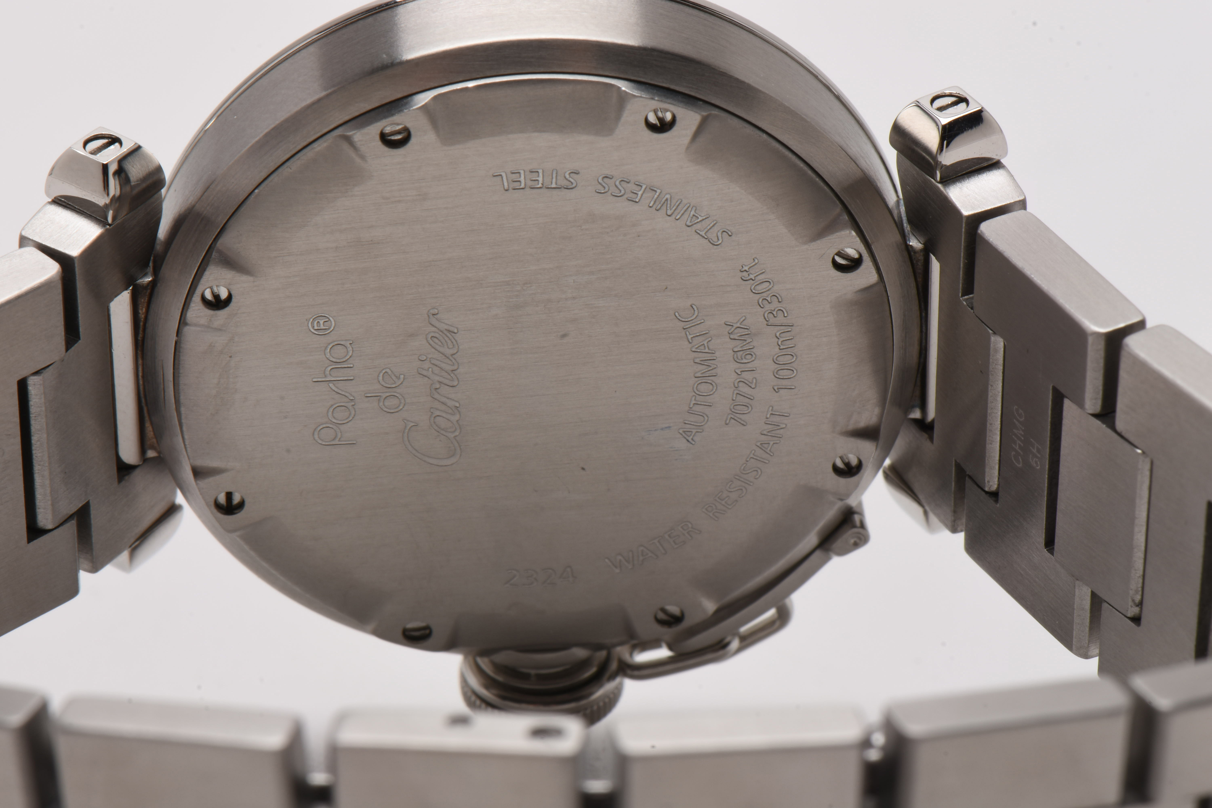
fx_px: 4292
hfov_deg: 16.1
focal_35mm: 128
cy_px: 404
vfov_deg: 10.8
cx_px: 606
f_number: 25
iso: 100
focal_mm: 85
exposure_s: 1/100
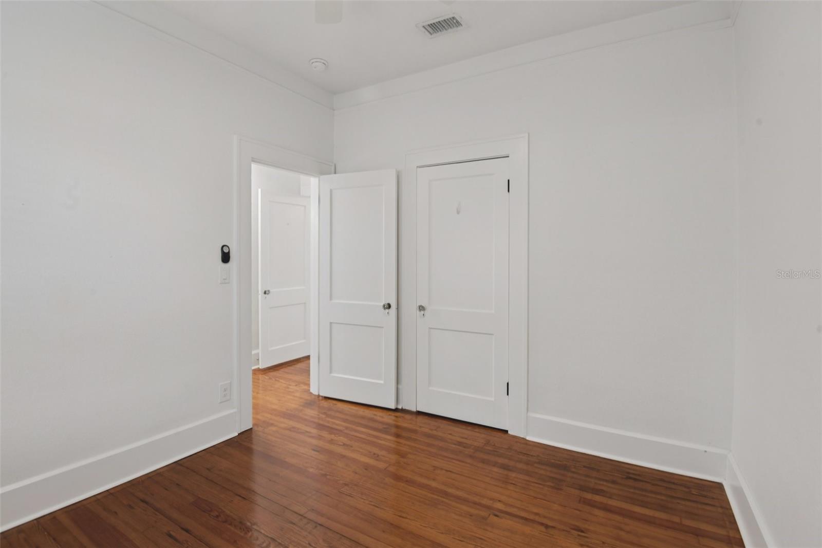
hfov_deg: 96.7
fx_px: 365
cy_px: 274
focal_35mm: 16
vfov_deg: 73.7
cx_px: 411
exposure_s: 1/15
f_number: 8
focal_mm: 16
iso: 400
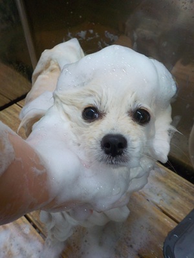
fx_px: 224
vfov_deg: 60.0
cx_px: 97
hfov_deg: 46.8
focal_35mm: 30
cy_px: 129
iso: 200
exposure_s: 1/30
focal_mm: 4.1
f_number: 3.3
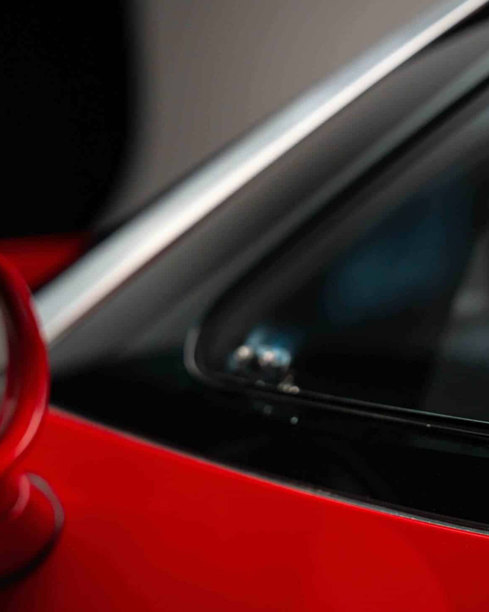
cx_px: 372
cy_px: 275
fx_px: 1435
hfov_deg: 19.2
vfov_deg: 24.0
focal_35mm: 79
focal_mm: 48.2
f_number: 2.8
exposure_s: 1/80
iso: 800
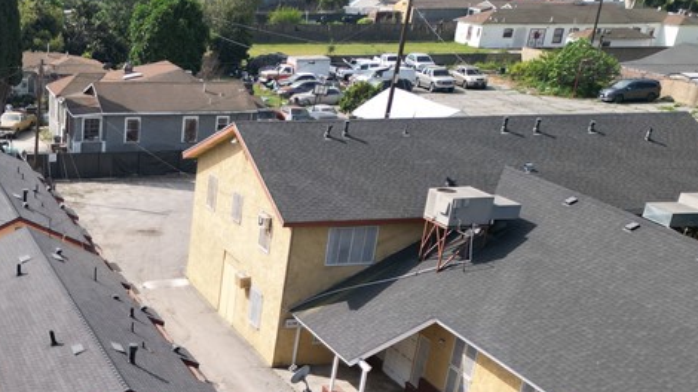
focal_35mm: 57
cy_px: 503
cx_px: 31
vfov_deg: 19.5
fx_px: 1055
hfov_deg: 34.0
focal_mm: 6.72
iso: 140
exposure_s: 1/125
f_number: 1.7
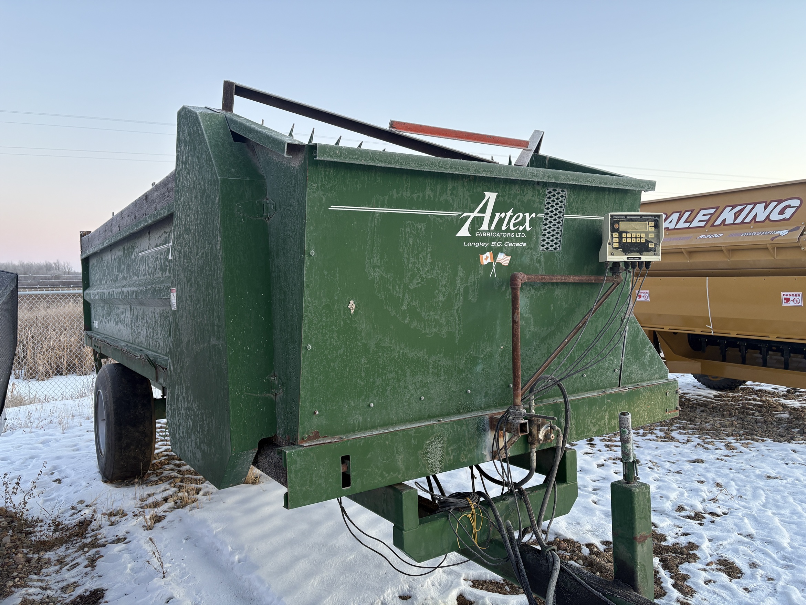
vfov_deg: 53.1
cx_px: 403
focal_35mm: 26
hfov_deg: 67.3
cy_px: 302
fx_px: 605
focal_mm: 5.96
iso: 100
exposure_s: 1/121
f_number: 1.6
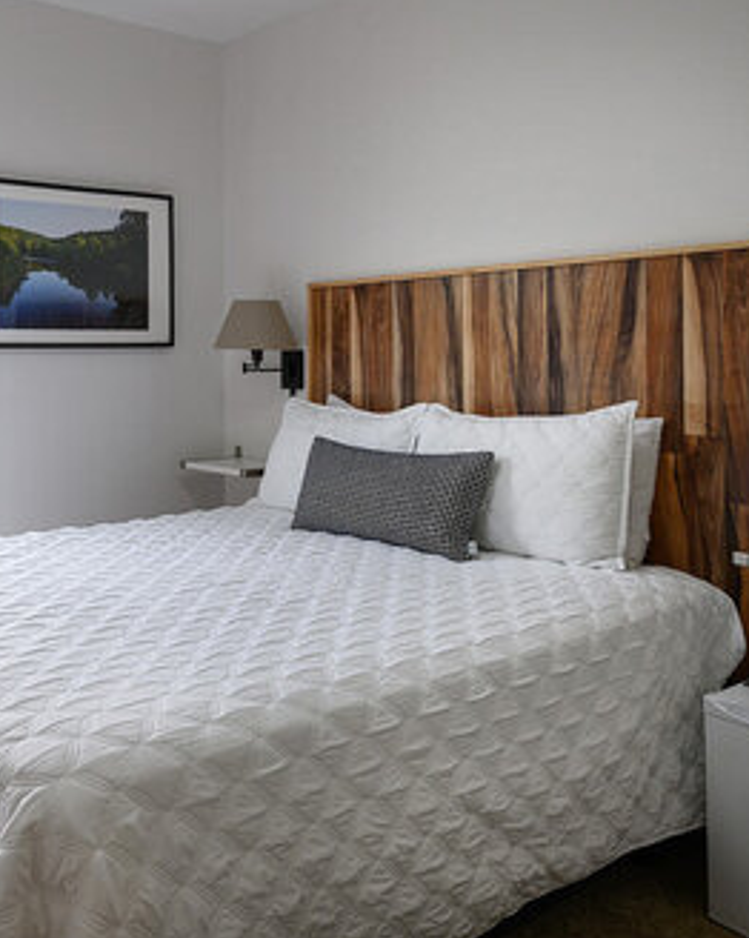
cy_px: 347
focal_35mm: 34
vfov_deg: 52.4
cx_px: 106
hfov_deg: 40.8
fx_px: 941
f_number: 9
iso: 800
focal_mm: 18.5
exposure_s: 1/25
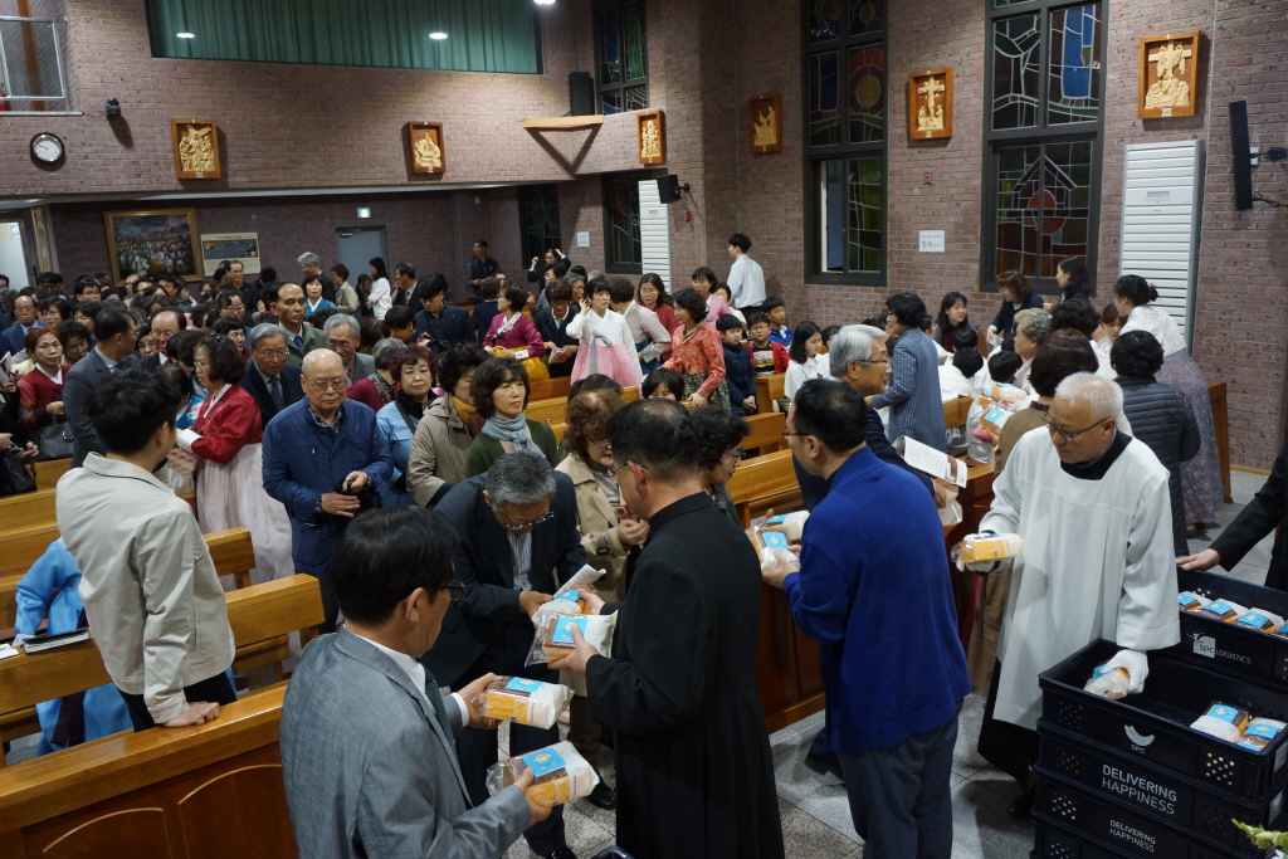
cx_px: 644
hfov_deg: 67.4
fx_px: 966
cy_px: 430
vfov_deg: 47.9
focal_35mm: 27
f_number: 4
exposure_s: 1/60
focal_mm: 18
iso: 1000
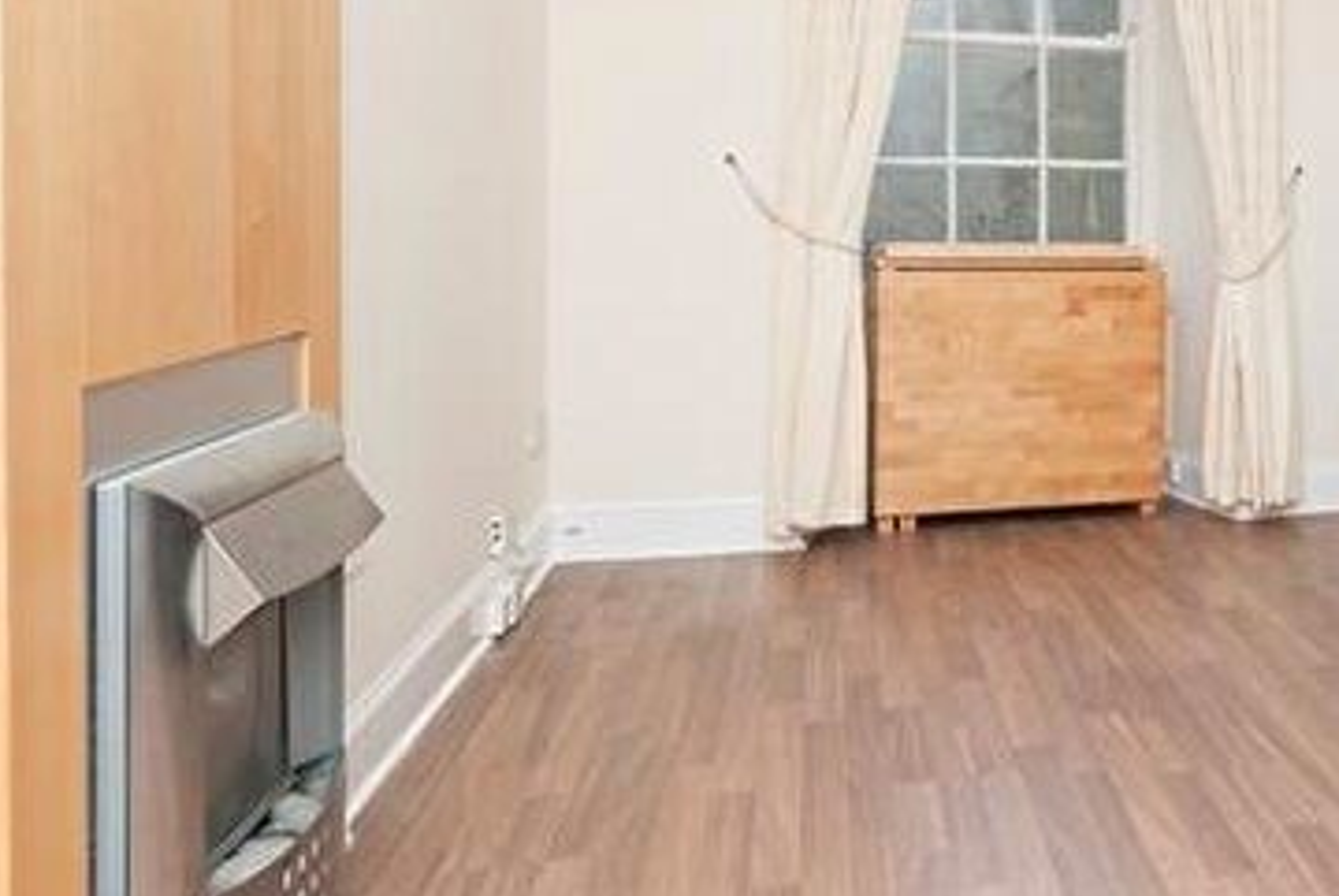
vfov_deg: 37.1
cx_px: 1220
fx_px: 1303
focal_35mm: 35
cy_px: 231
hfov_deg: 48.3
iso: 400
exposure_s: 1/15
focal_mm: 12
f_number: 7.1
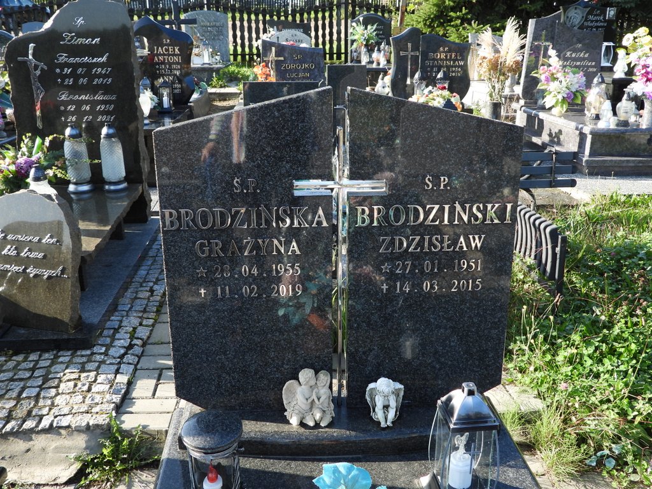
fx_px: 603
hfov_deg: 56.8
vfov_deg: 44.2
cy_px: 244
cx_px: 326
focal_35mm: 32
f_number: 3.2
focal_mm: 5.8
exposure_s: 1/250
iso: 100
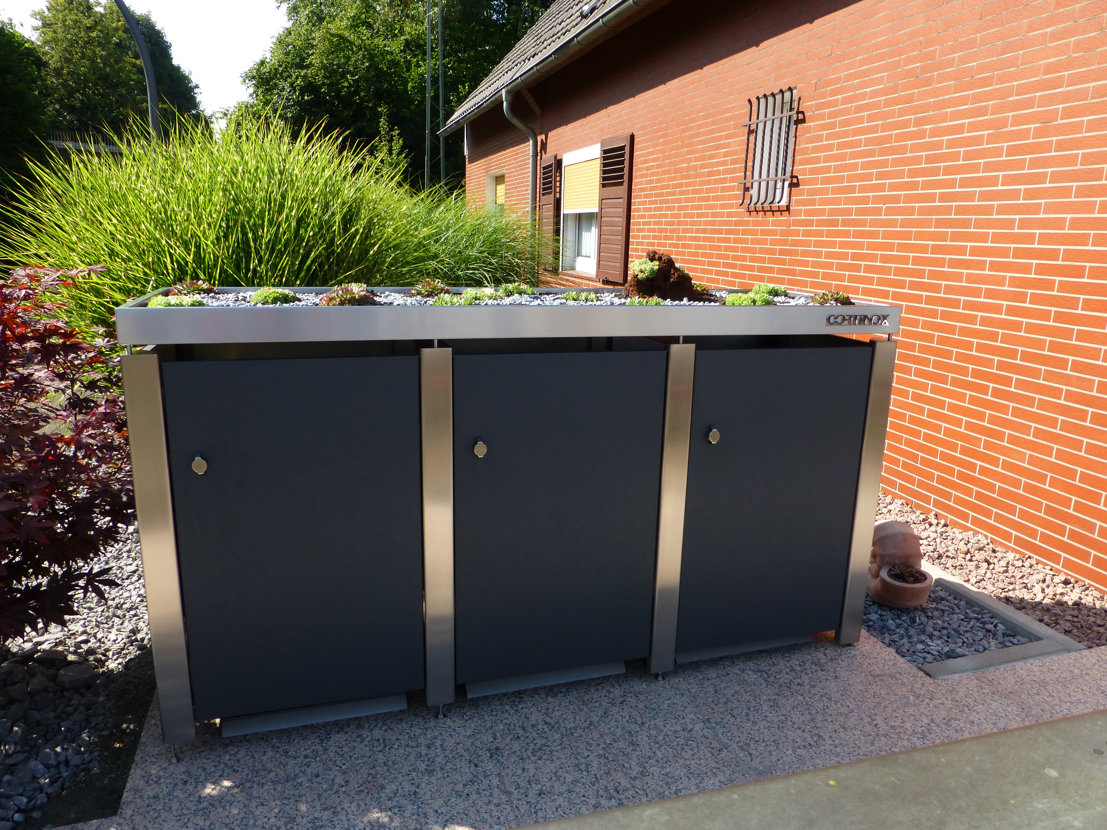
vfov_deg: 56.8
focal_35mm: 24
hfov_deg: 71.6
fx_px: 768
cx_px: 554
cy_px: 415
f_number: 4
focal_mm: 4.3
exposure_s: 1/320
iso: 100
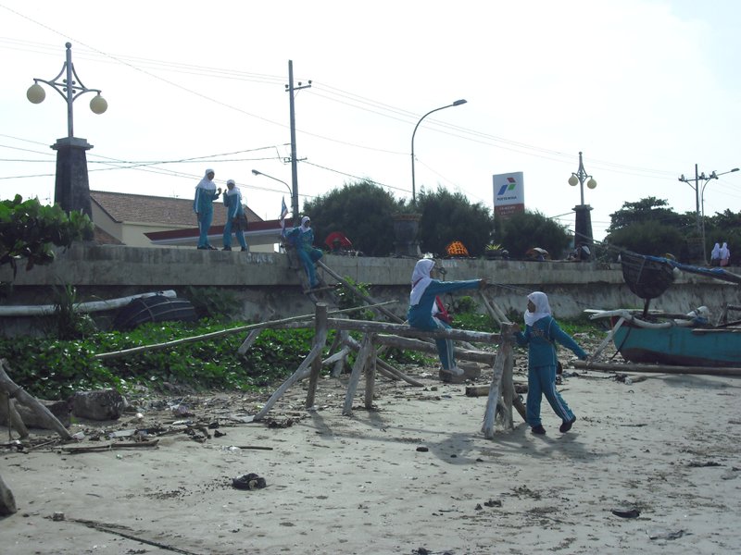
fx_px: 1177
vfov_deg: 26.6
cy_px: 278
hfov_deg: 34.9
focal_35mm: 55
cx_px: 370
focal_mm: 9
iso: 100
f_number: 9.7
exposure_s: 1/250
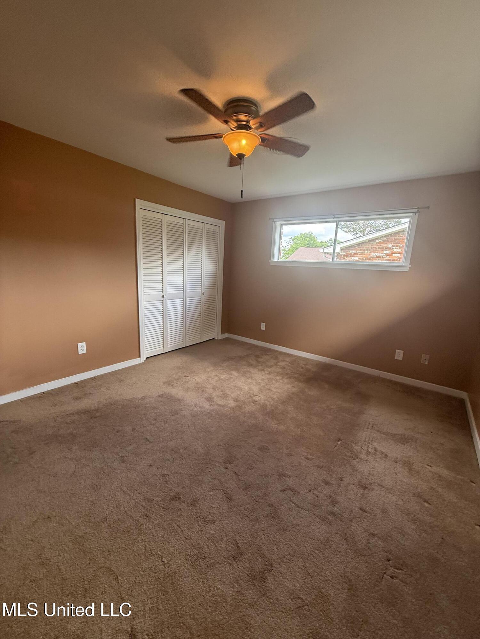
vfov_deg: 102.1
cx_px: 240
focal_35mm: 14
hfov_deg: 85.7
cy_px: 320
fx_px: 259
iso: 160
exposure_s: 1/120
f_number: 2.2
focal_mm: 2.22
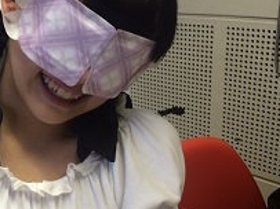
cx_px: 46
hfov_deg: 32.1
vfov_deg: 25.2
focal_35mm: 58
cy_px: 127
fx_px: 469
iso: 64
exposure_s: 1/33
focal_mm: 4.15
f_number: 2.2
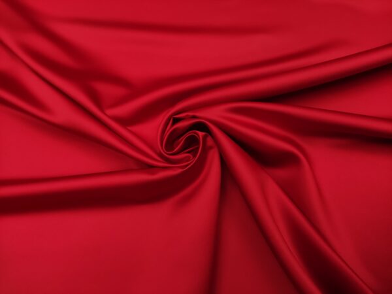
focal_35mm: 25
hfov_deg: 69.4
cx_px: 196
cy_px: 147
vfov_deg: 54.9
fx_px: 283
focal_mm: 5.43
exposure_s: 1/125
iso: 200
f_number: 1.89
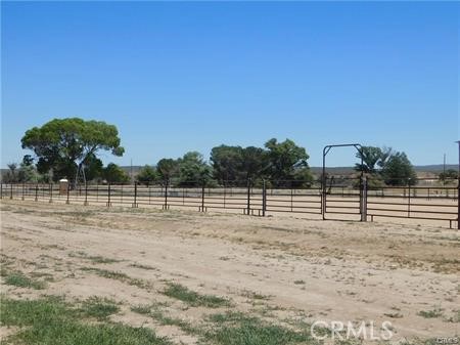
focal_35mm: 45
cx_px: 230
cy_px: 172
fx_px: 598
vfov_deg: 32.2
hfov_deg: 42.1
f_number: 7.4
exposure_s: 1/500
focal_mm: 8
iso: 125
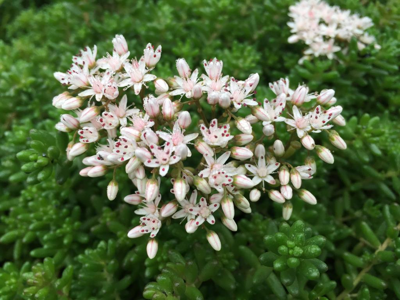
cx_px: 200
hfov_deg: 61.7
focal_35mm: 29
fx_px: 335
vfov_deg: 48.2
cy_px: 150
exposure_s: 1/40
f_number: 2.2
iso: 32
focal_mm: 4.15
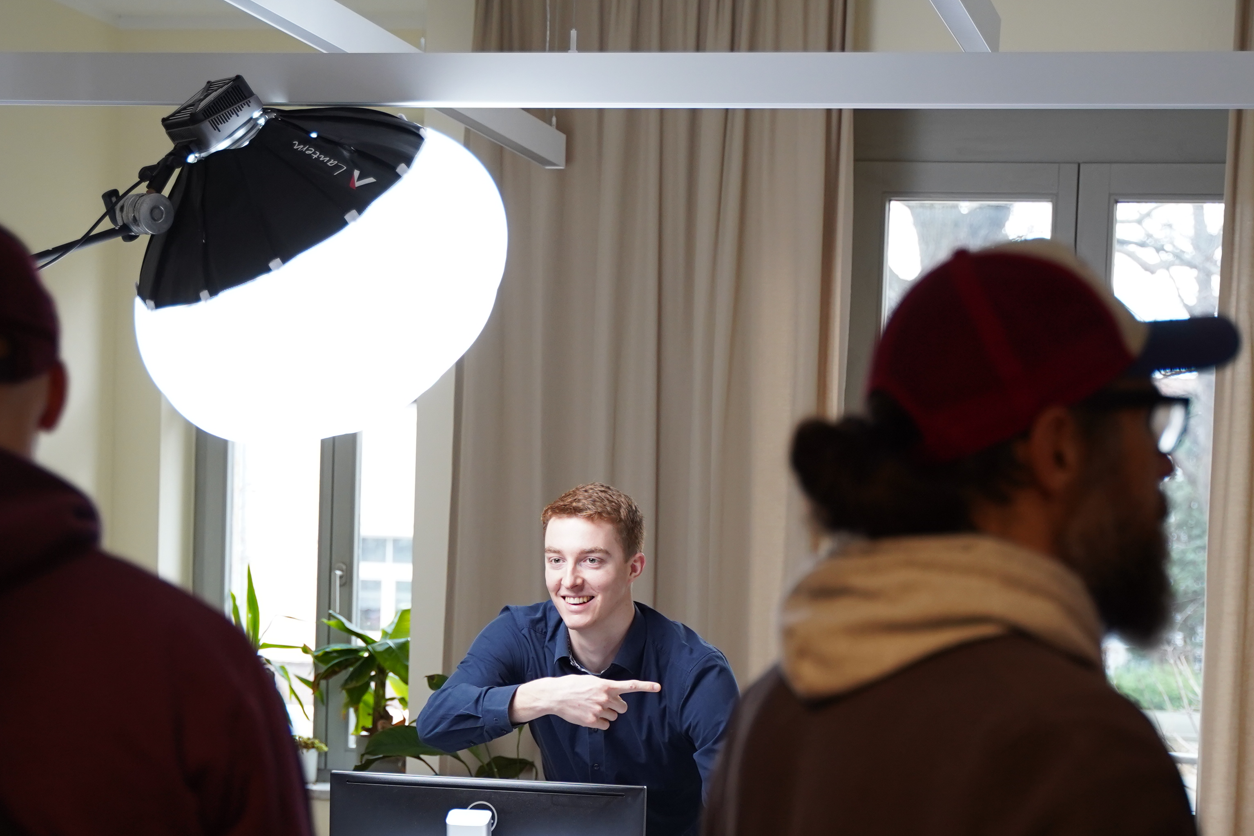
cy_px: 774
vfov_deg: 15.7
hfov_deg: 23.6
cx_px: 682
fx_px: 2996
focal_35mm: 86
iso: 1000
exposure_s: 1/160
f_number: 2.8
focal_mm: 44
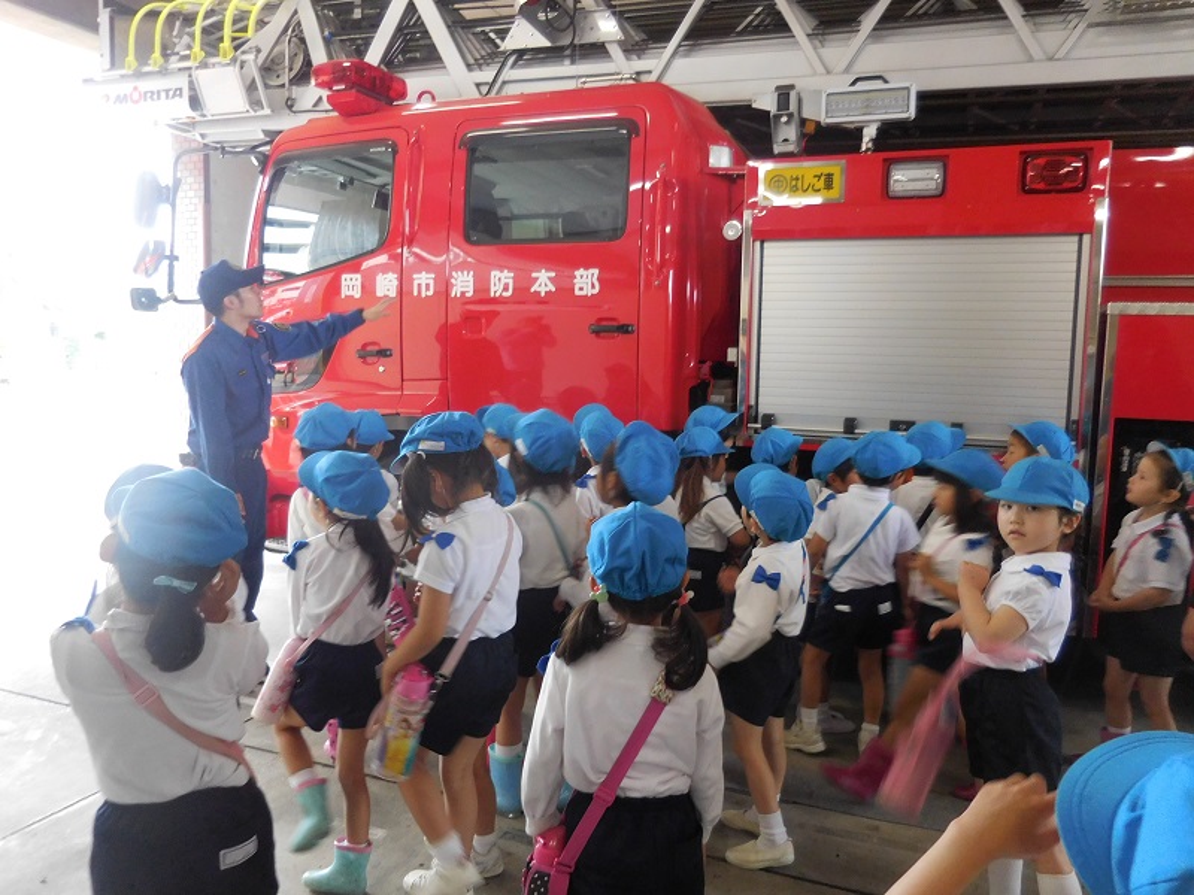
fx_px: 862
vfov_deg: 54.9
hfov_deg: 69.4
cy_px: 448
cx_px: 597
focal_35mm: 25
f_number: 3.3
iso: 360
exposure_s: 1/30
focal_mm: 4.5
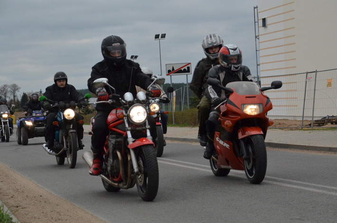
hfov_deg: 19.5
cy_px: 112
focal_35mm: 105
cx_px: 168
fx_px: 981
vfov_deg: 13.0
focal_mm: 70
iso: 1600
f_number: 8
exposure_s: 1/4000
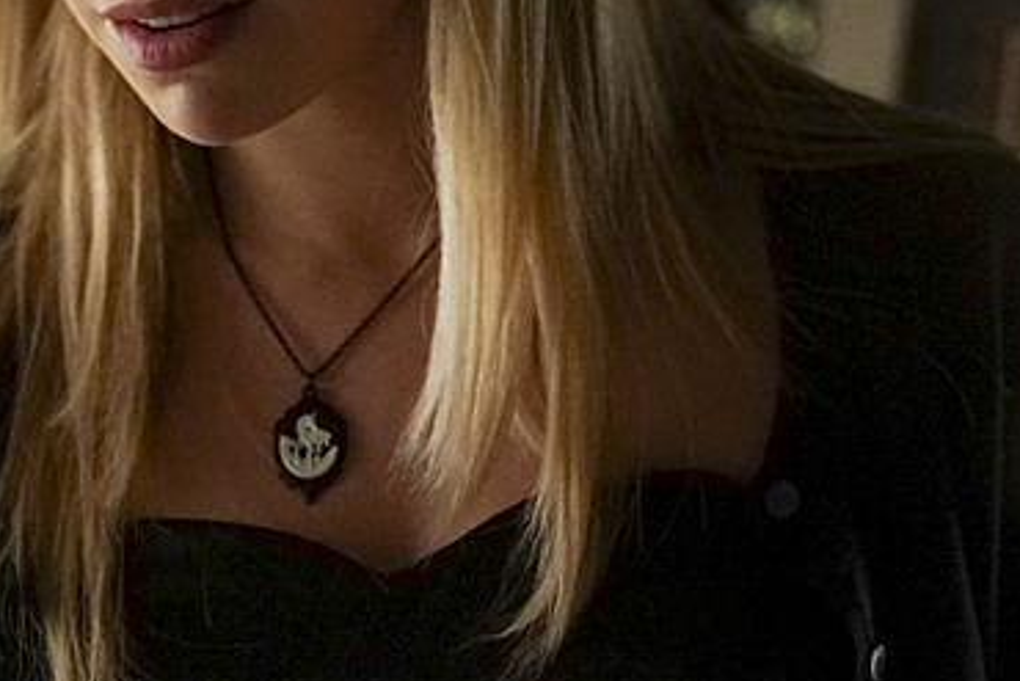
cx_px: 449
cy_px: 28
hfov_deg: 8.6
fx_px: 6746
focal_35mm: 238
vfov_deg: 5.8
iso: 10000
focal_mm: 113
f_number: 6.3
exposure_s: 1/60
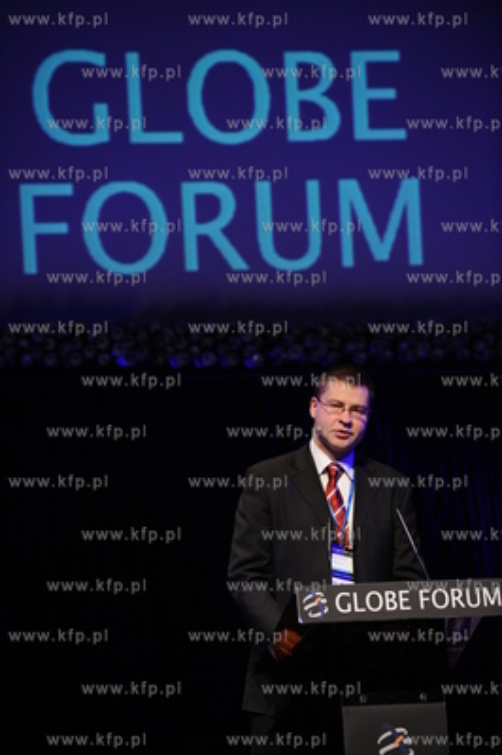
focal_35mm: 160
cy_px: 378
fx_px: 3352
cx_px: 251
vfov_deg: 12.8
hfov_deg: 8.6
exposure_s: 1/125
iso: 800
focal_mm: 160
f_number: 4
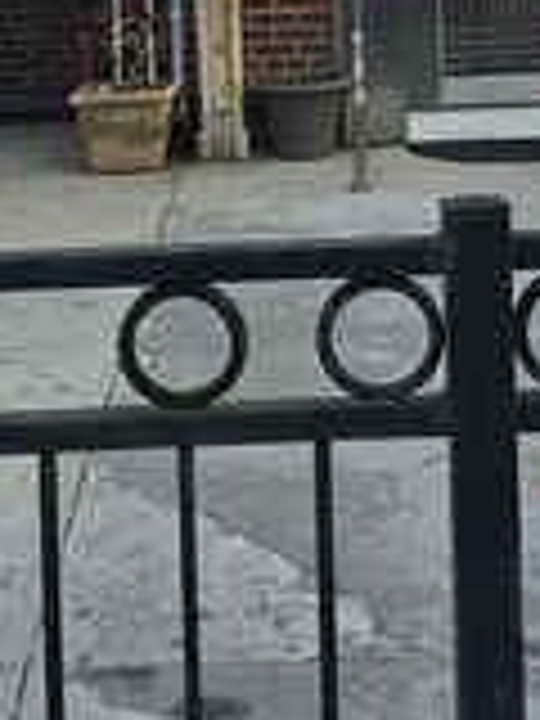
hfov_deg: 15.4
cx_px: 360
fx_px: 1997
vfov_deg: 19.8
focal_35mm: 96
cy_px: 2
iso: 32
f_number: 1.7
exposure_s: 1/180
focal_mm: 6.3
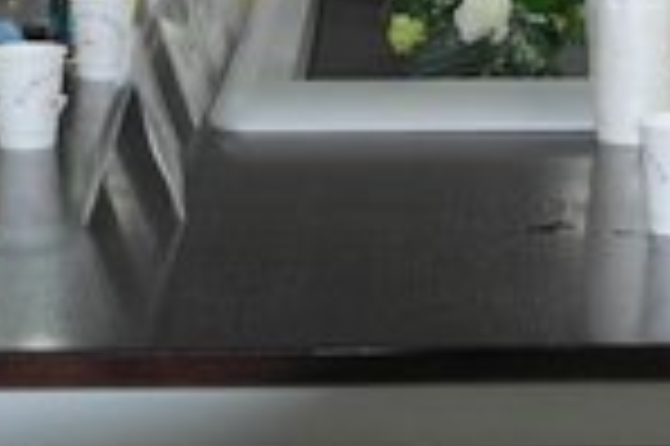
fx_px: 2565
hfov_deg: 14.8
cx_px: 558
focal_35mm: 138
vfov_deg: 9.5
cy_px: -286
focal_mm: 27
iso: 400
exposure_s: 1/50
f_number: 4
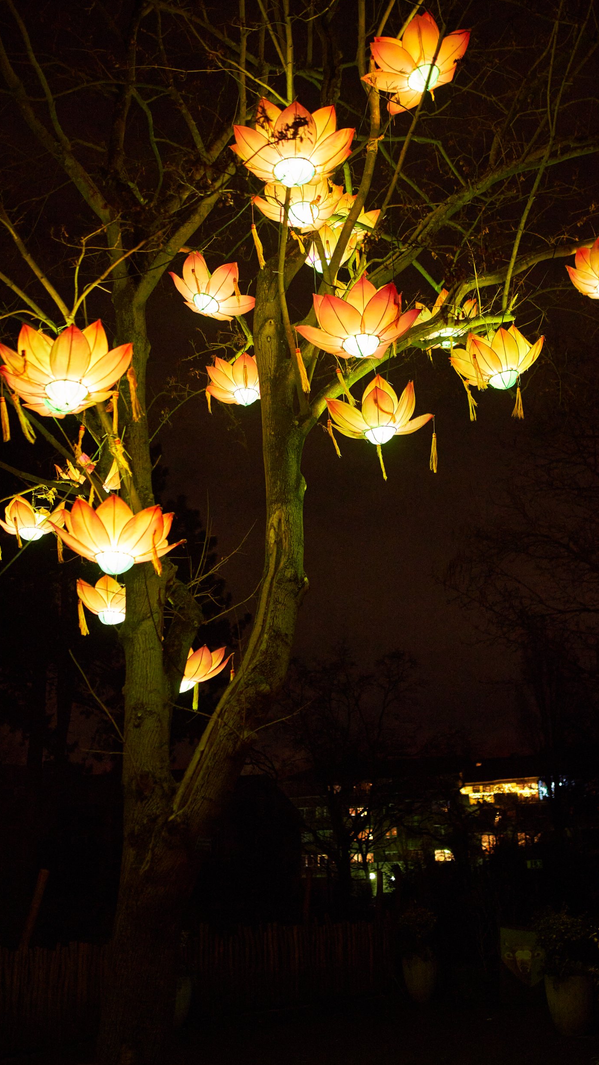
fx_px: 1073
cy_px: 526
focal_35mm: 38
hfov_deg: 31.2
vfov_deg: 52.8
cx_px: 336
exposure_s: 1/100
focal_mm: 35
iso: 1600
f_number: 1.4
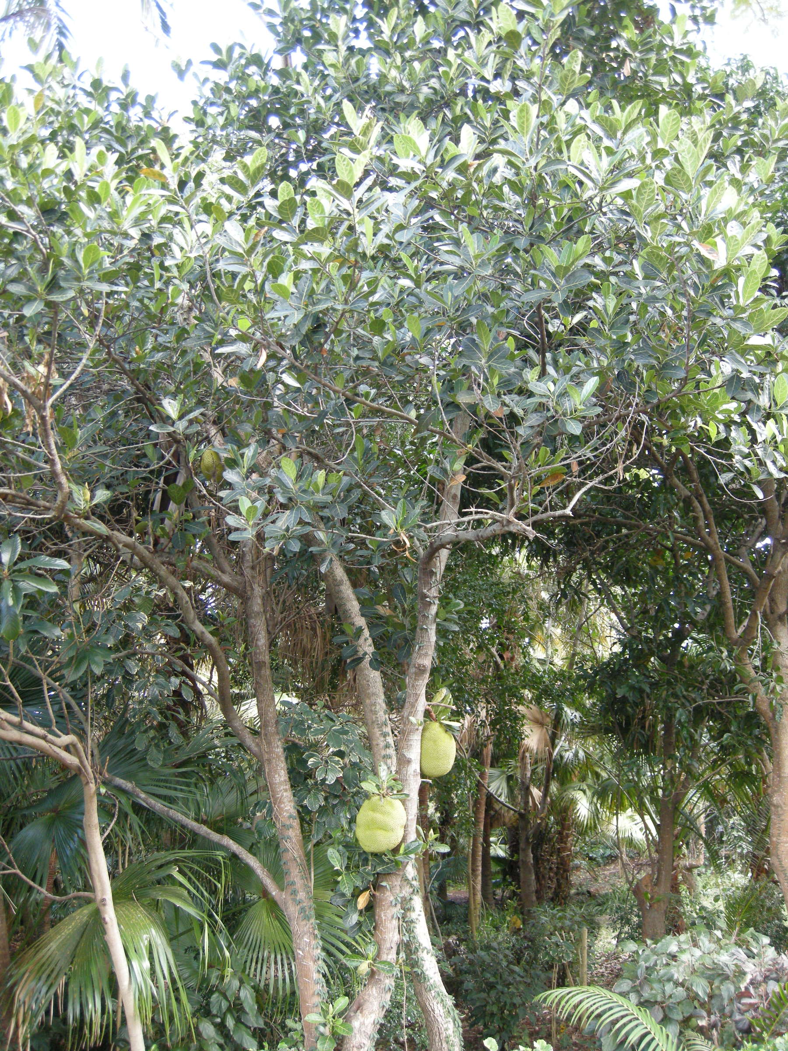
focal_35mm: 35
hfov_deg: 40.7
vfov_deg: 52.6
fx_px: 1062
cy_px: 526
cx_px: 394
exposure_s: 1/54
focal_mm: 7.5
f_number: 2.7
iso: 226
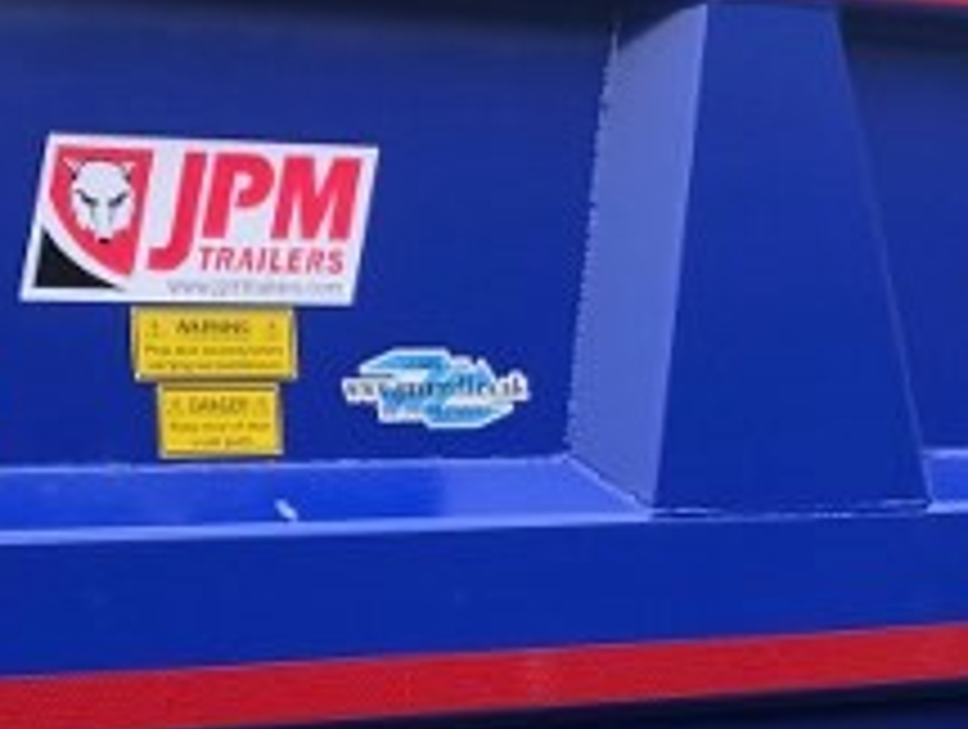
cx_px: 167
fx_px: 2913
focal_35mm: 104
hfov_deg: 18.7
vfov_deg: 13.8
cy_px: 904
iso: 20
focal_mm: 3.99
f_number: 1.8
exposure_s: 1/174
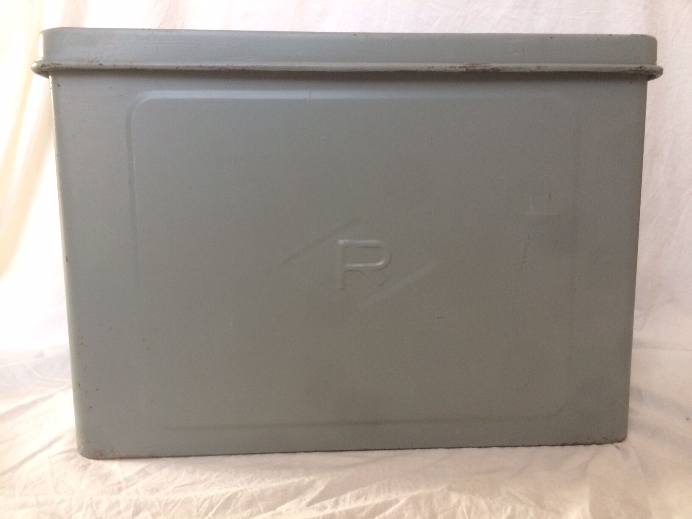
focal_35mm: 29
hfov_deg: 61.7
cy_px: 260
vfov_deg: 48.2
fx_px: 580
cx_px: 346
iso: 125
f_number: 2.2
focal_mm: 4.15
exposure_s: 1/33
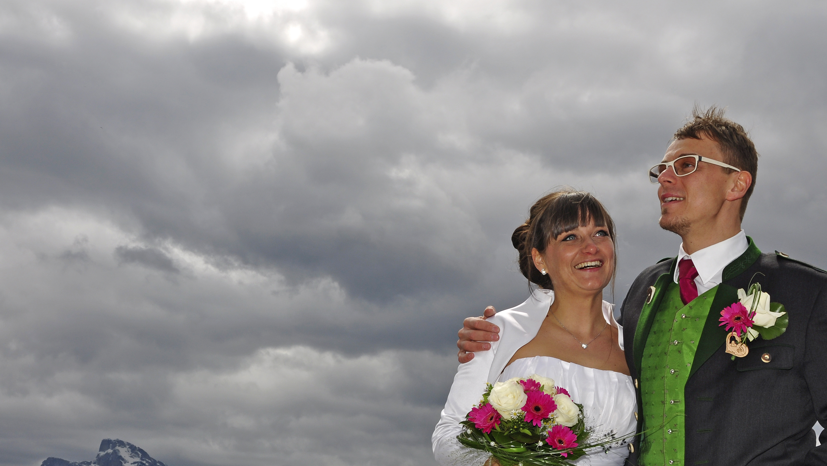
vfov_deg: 17.1
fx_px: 1535
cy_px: 369
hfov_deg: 30.1
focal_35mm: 70
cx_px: 386
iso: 100
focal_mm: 32
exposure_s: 1/200
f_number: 14
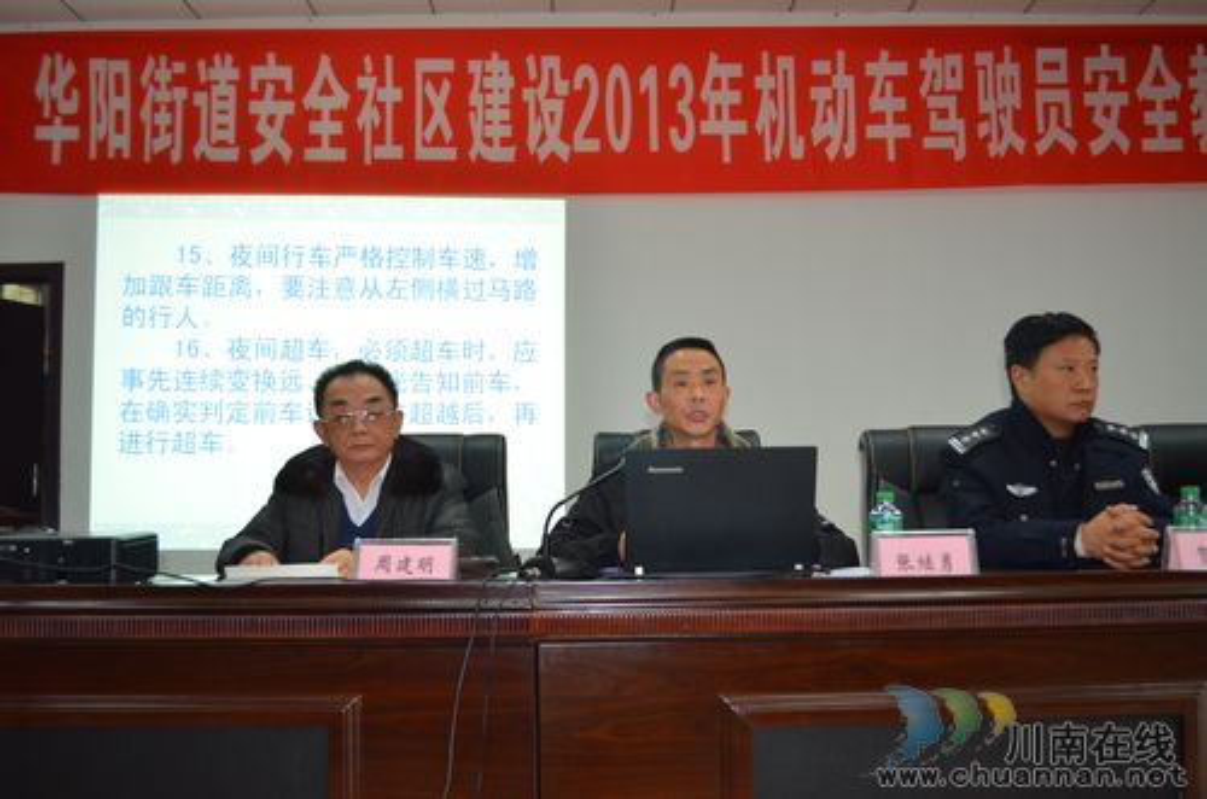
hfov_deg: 57.3
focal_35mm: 33
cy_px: 400
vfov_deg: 39.8
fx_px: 1104
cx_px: 604
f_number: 4
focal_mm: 22
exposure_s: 1/60
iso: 1100
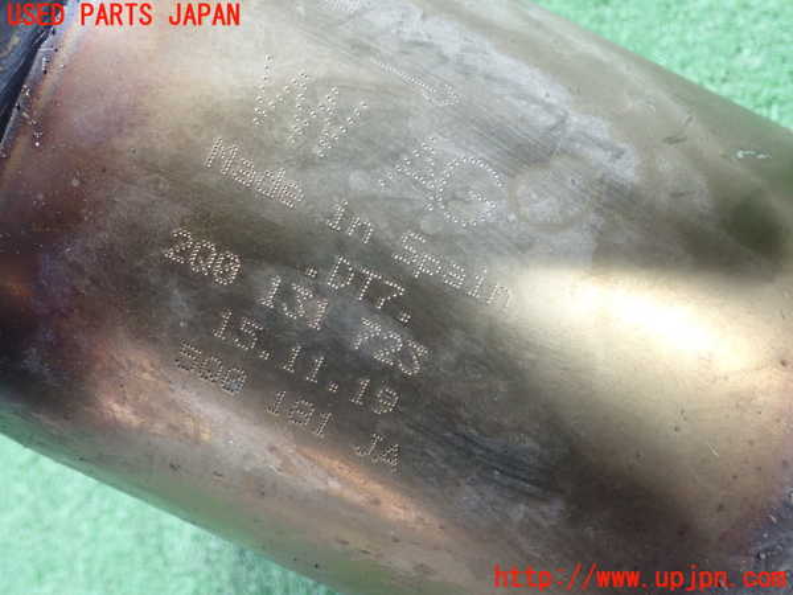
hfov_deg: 46.8
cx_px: 396
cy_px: 298
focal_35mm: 40
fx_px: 916
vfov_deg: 36.0
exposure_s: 1/40
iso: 800
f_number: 2.8
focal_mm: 7.34
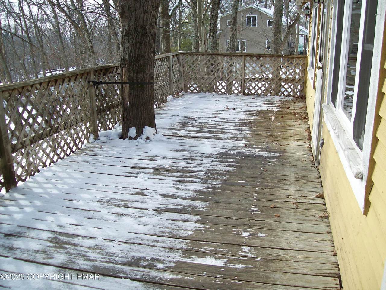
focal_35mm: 36
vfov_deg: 39.7
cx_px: 193
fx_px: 401
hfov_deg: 51.4
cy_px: 145
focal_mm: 6
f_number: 2.7
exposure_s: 1/342
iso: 80
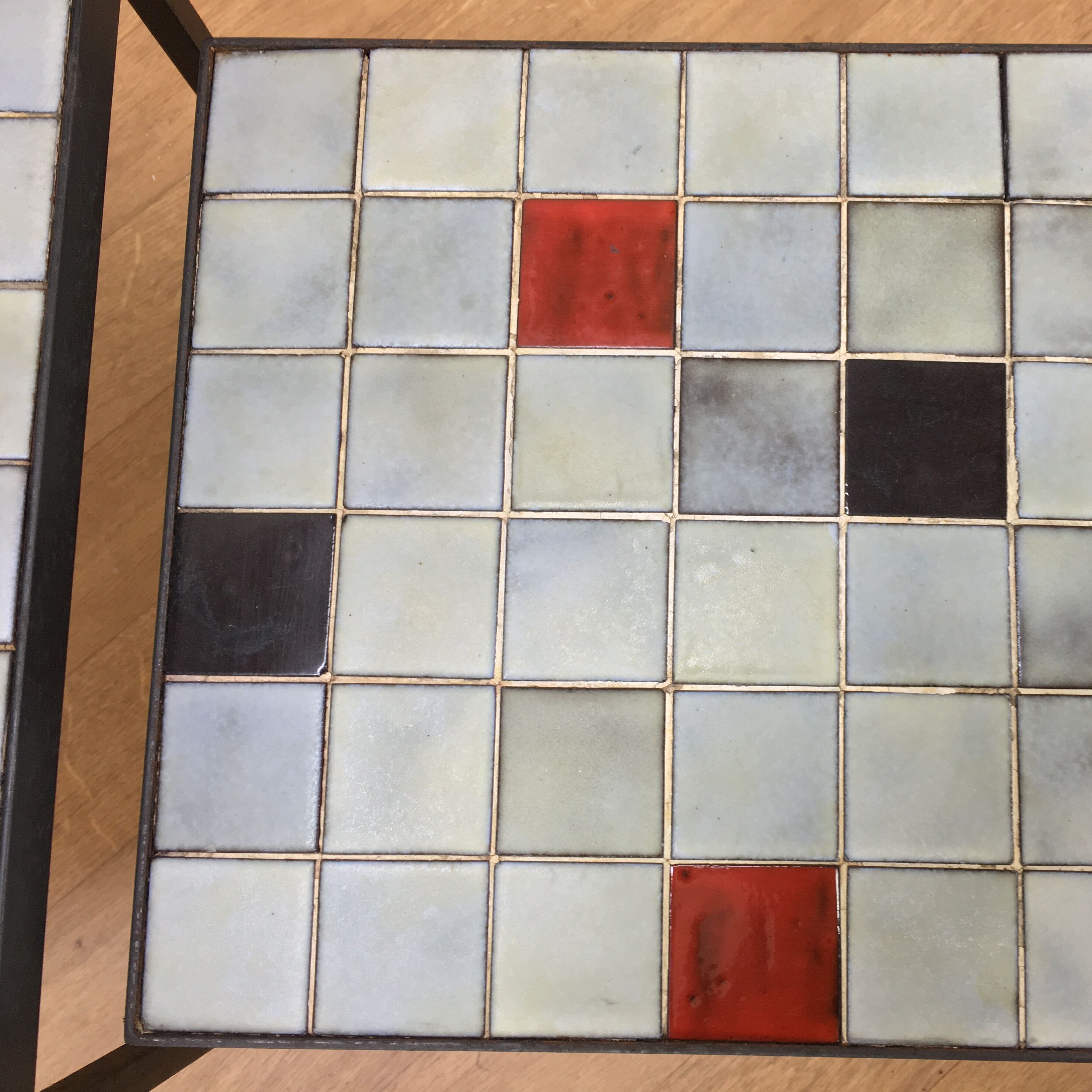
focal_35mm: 35
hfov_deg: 46.7
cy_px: 537
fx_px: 1249
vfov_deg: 47.2
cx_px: 692
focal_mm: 4.15
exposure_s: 1/33
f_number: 2.2
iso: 40
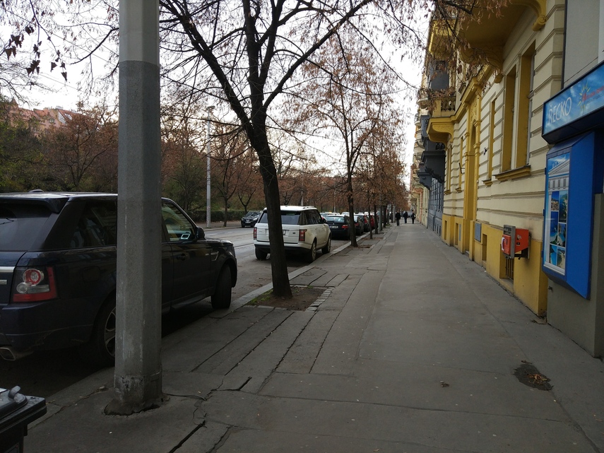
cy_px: 226
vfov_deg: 58.9
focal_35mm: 23
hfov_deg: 73.9
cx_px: 302
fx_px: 401
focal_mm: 4.06
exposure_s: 1/100
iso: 250
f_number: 2
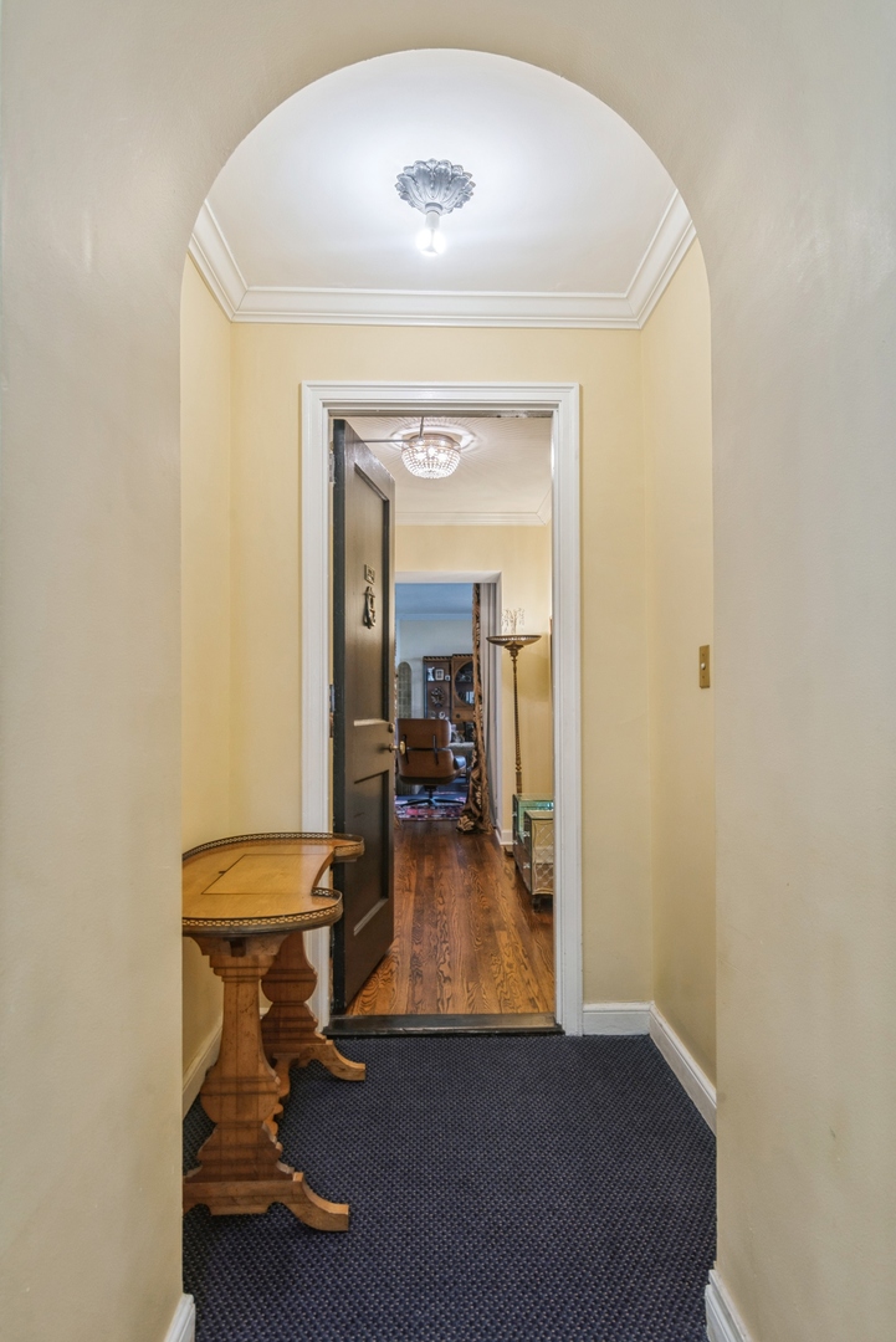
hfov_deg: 59.5
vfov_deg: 81.2
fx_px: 783
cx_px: 448
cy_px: 671
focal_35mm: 21
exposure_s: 1/8
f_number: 8
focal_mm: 21
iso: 200
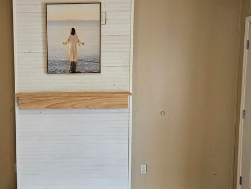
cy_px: 98
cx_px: 66
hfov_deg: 41.8
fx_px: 319
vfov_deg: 32.9
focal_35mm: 44
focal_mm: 5.4
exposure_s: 1/170
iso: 640
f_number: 1.8
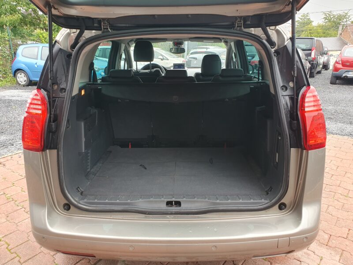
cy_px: 132
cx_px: 176
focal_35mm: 26
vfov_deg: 53.1
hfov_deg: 67.3
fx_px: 265
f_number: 2.4
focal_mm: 4.32
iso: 80
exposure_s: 1/100
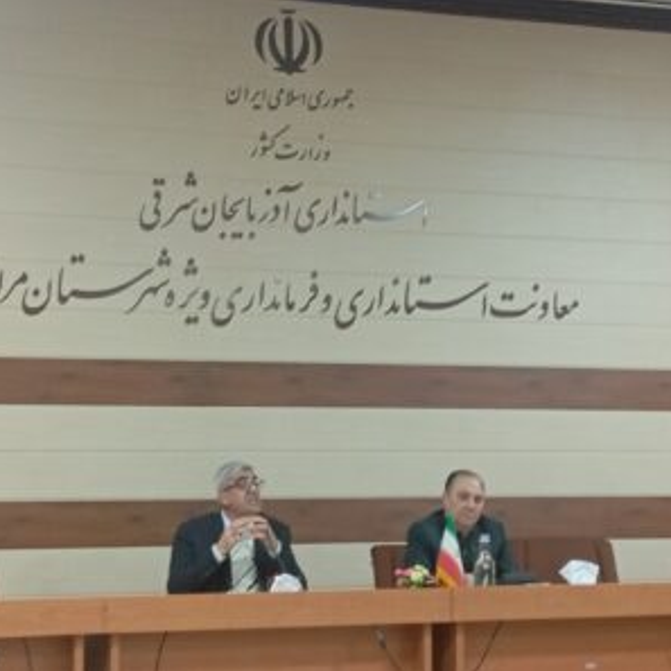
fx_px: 1776
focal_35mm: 81
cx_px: 332
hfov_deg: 21.4
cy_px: 337
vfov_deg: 21.4
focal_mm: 4.22
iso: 1062
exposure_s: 1/33.3
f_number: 1.8
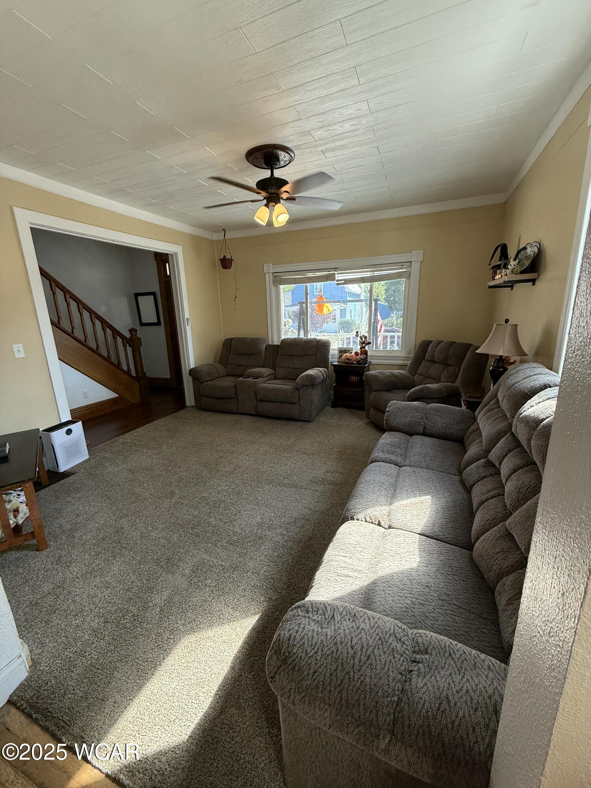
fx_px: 319
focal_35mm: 14
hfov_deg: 85.7
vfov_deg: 102.1
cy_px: 394
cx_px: 296
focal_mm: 2.22
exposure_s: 1/120
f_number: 2.2
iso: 125
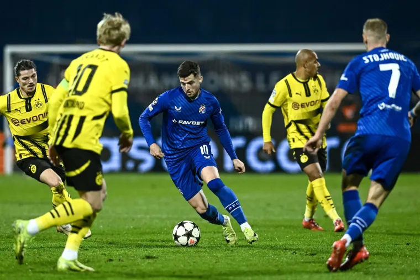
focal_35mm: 400
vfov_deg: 3.4
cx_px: 210
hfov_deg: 5.2
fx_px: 4667
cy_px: 140
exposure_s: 1/1600
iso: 5000
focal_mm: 400
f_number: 4
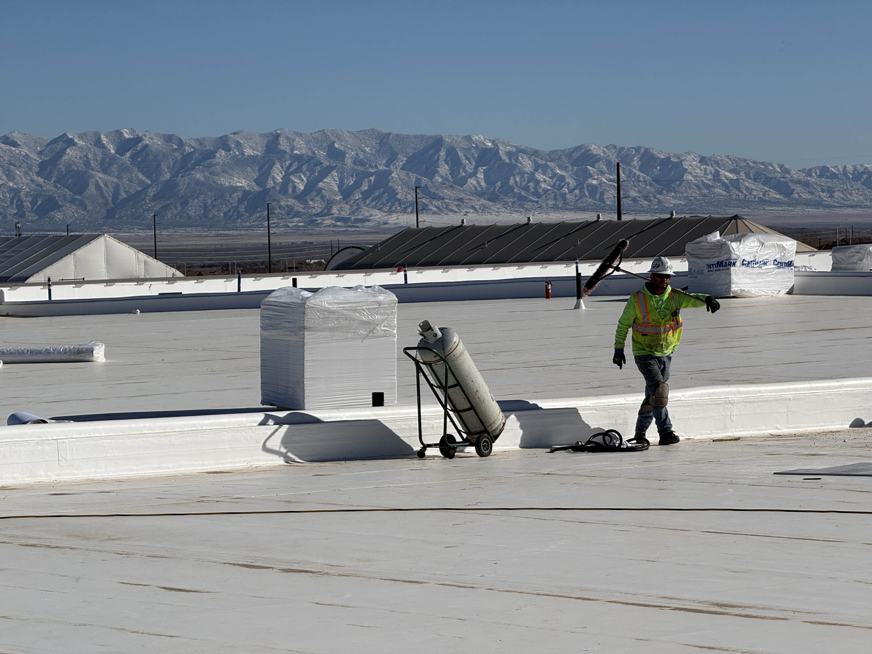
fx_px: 3023
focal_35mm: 120
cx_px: 436
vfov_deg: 12.3
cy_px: 327
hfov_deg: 16.4
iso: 32
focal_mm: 15.66
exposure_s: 1/3195
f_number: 2.8
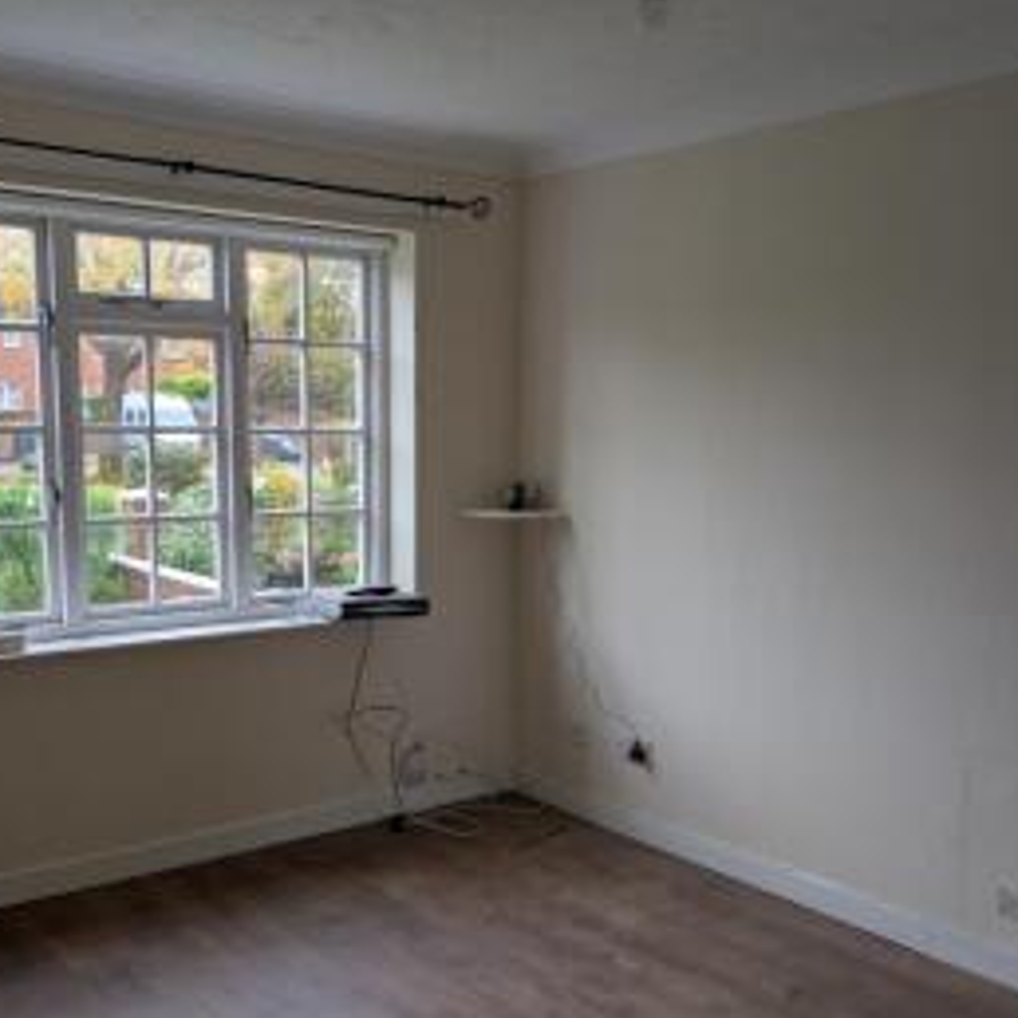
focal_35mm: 36
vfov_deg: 45.9
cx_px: 464
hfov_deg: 46.0
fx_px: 1198
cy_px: 594
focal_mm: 6.9
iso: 72
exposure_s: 1/36
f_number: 1.68
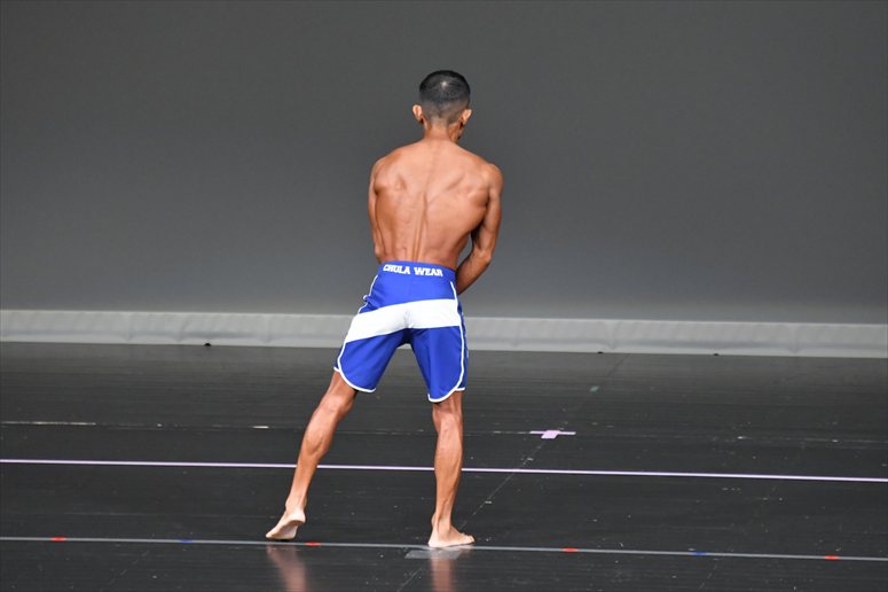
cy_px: 296
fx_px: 8506
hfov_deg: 6.0
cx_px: 444
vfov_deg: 4.0
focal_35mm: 345
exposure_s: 1/400
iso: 5000
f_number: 5.6
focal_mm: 230
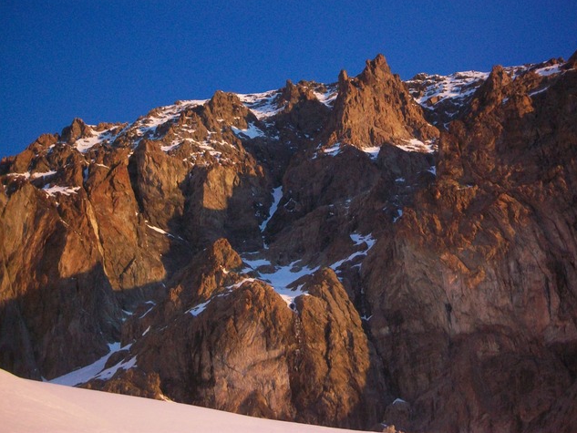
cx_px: 291
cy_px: 216
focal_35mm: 97
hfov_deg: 20.2
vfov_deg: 15.2
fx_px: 1617
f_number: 5.1
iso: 160
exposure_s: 1/100
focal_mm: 17.1
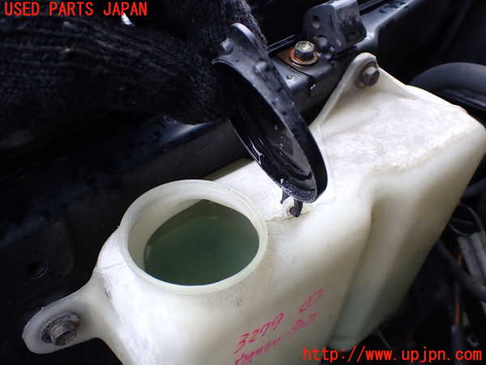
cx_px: 243
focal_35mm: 30
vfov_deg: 46.8
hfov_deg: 60.0
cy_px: 182
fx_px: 421
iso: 160
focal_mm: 5.4
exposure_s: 1/125
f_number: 2.3
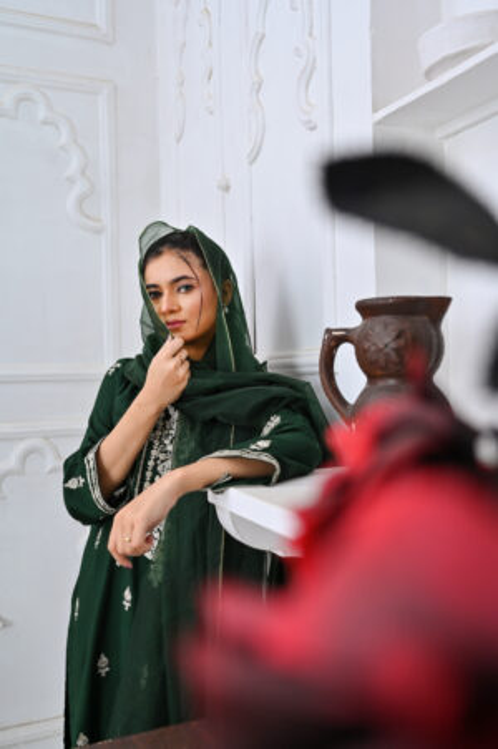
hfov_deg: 37.8
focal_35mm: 35
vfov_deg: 54.5
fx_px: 727
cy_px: 374
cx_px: 249
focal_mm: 35
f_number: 4
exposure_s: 1/160
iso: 320
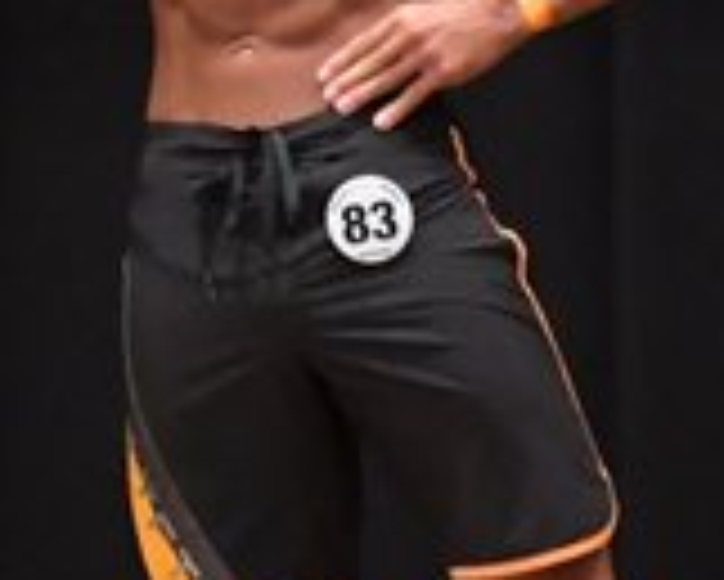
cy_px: 220
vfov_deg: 1.5
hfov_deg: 1.9
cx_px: 340
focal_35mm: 1016
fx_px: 21784
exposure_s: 1/400
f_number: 5.6
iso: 6400
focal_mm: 150
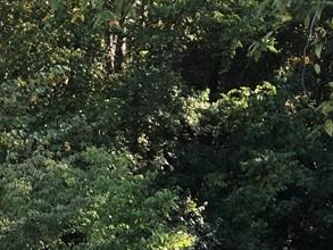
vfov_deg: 7.5
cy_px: 216
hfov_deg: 9.5
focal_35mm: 199
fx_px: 1915
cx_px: -224
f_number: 2.8
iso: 64
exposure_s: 1/120
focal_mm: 6.6
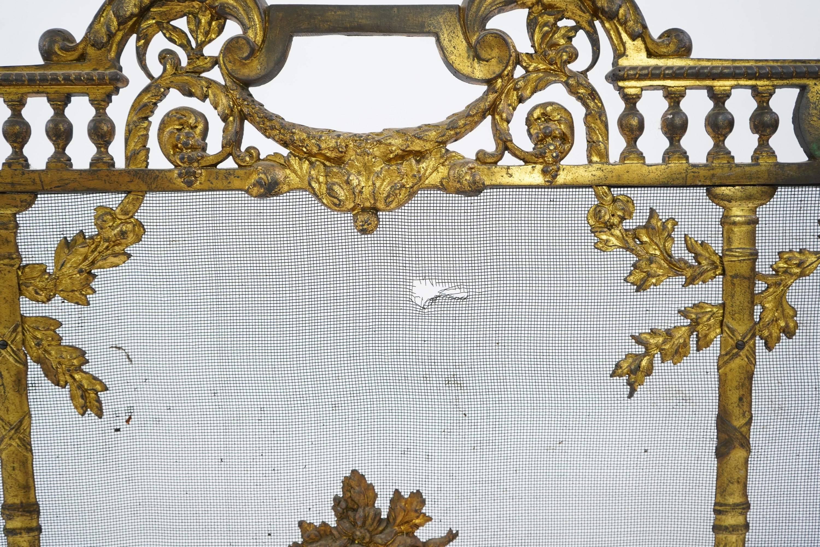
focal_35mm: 37
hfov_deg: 51.9
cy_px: 274
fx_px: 843
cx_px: 410
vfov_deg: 35.9
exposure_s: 1/60
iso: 640
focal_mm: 37
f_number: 5
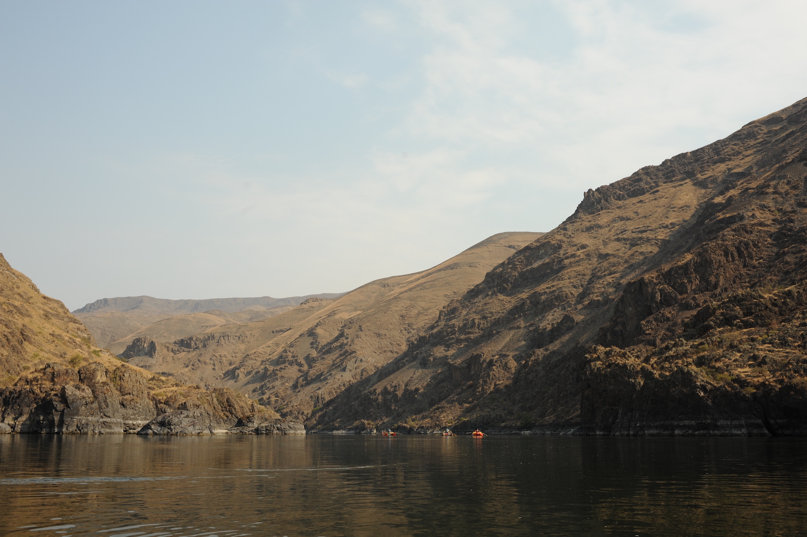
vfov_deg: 37.8
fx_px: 784
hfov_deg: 54.5
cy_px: 268
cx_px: 404
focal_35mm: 35
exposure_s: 1/320
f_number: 10
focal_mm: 35
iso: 400
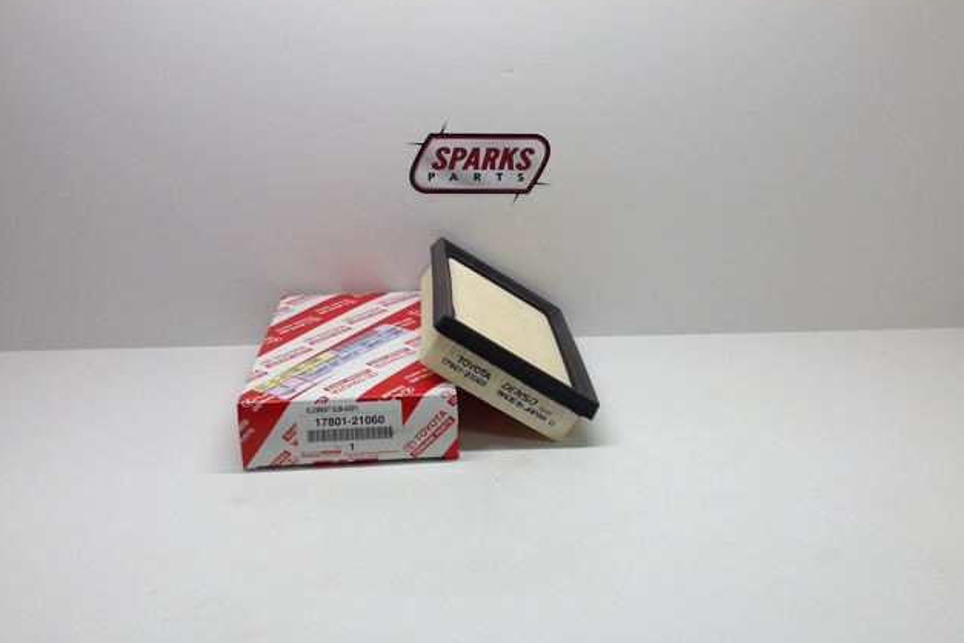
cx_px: 489
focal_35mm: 35
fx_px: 937
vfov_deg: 37.8
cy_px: 300
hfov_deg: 54.4
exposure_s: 1/40
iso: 32
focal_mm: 3.3
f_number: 2.4
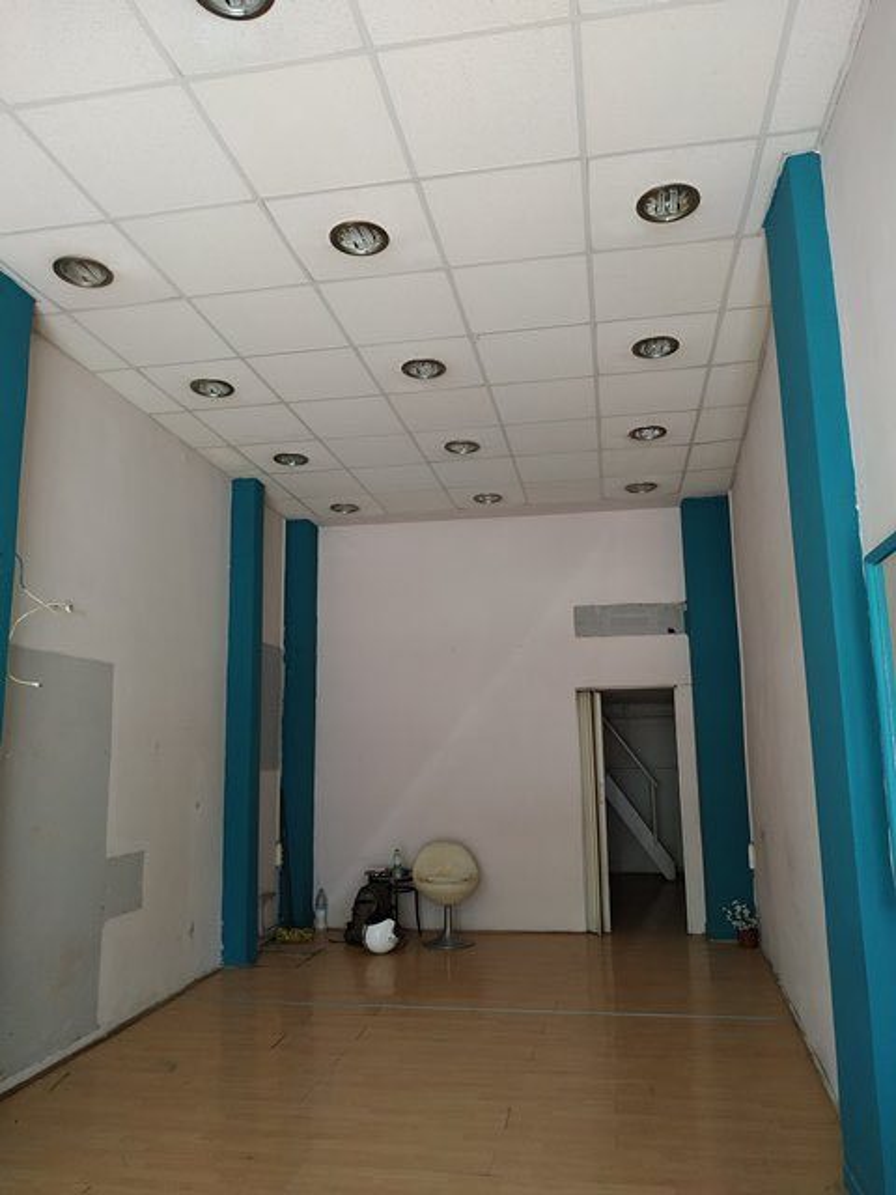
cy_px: 598
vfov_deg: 71.6
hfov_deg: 56.8
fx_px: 828
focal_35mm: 24
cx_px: 448
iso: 200
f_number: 1.9
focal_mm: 3.94
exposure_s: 1/50
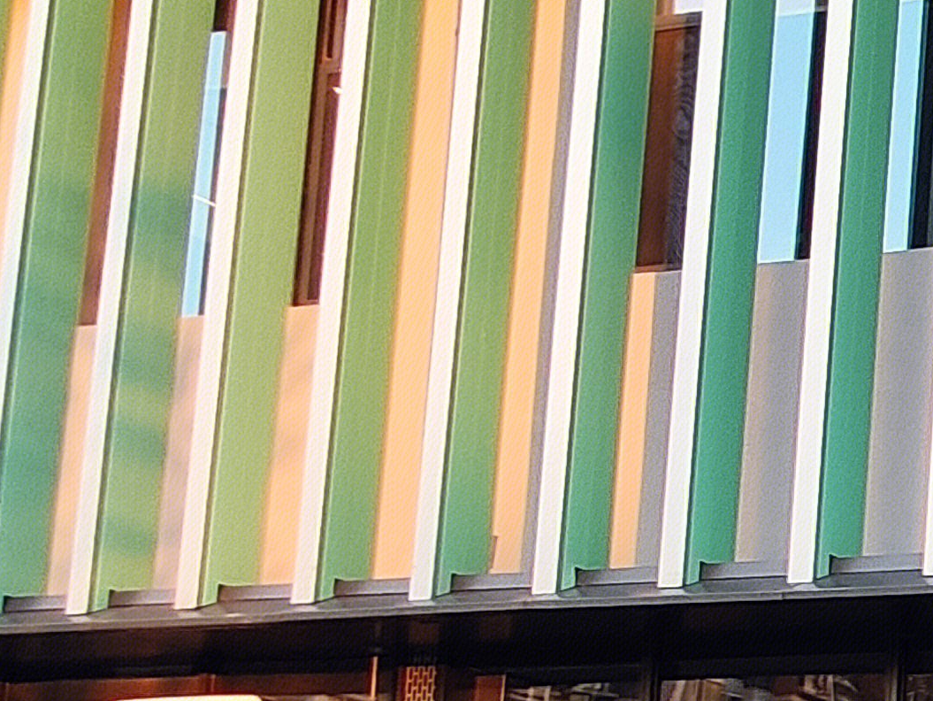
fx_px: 2022
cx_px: 1758
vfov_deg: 18.2
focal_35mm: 75
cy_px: 925
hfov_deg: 18.8
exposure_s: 1/100
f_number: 2.2
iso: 194
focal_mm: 2.25
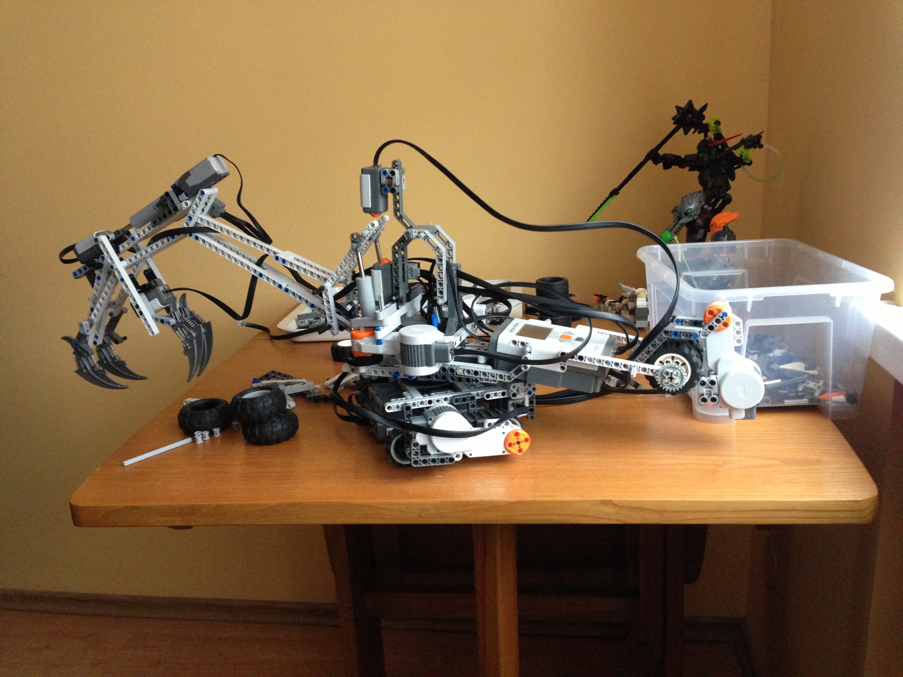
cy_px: 338
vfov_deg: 42.9
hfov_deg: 55.4
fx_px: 861
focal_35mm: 33
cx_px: 452
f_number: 2.4
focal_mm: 4.13
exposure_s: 1/20
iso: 320
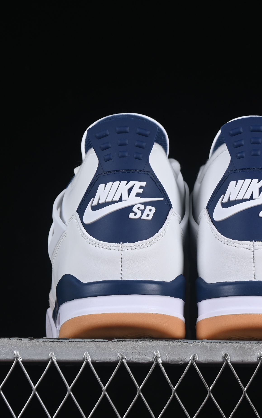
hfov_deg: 11.4
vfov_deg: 18.1
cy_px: 209
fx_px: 1313
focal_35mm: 115
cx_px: 195
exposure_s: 1/80
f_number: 8
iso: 160
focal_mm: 50
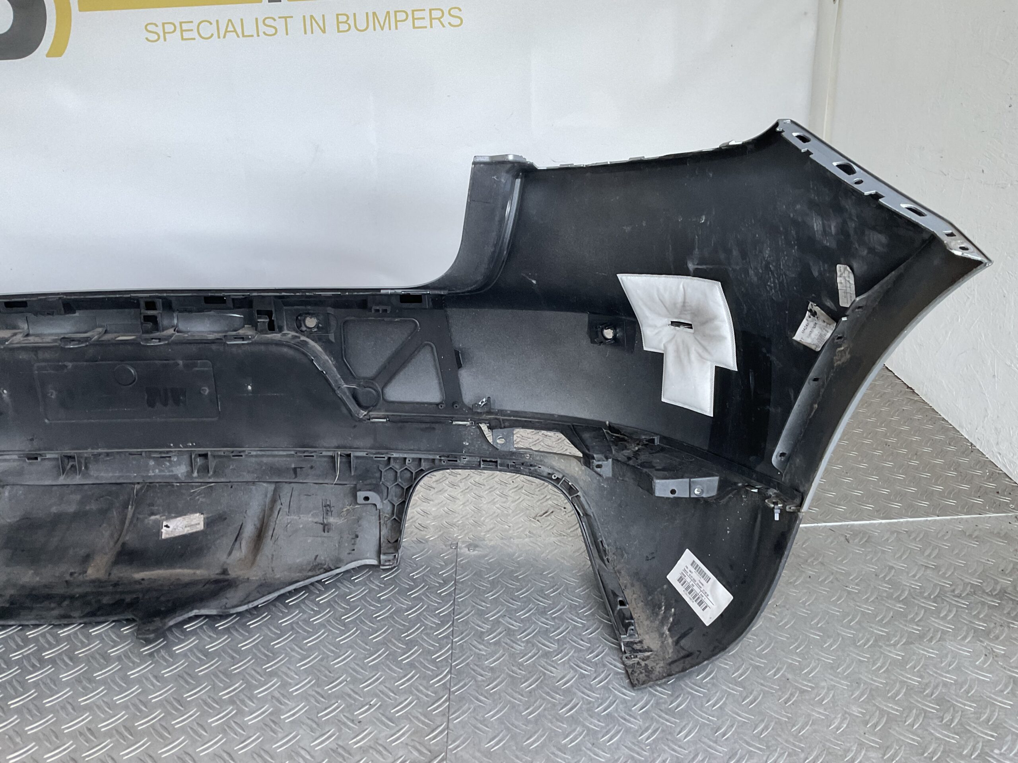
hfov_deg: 61.7
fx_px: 853
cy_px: 382
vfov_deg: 48.2
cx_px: 509
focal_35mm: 29
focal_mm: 3
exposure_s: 1/60
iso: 64
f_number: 1.8
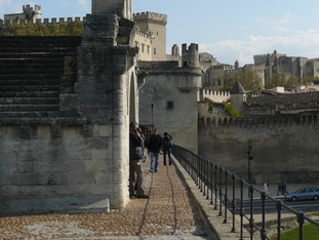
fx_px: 683
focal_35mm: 74
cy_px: 54
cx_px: 245
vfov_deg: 19.8
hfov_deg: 25.9
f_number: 6.3
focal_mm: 6
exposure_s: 1/500
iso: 100
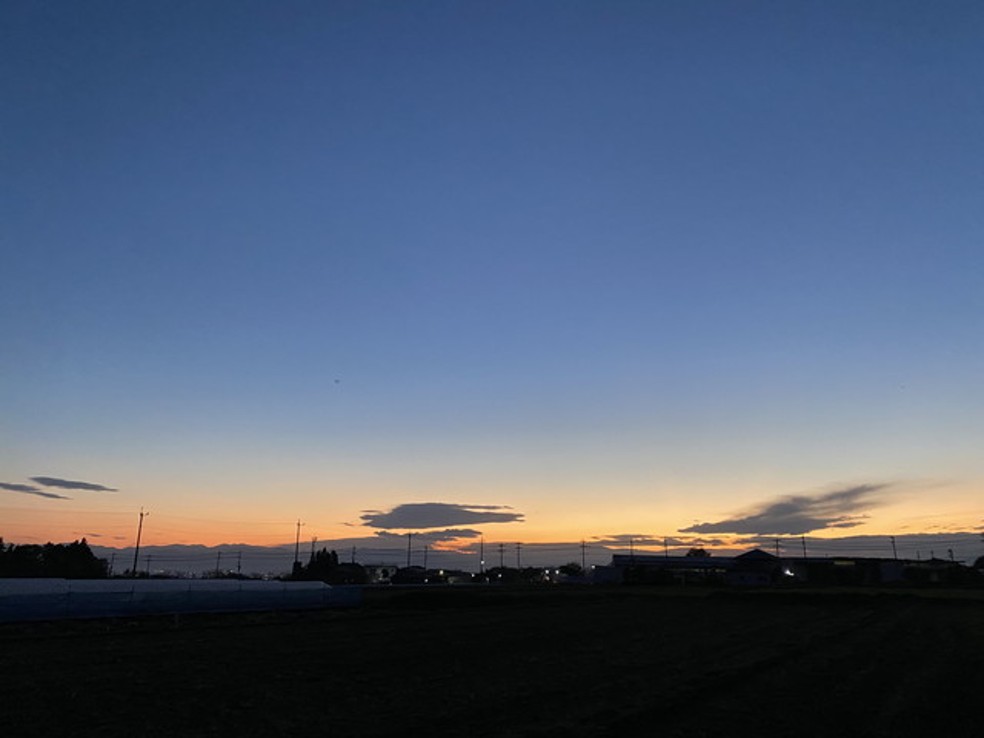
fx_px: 739
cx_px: 492
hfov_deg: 67.3
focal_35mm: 26
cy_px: 369
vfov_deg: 53.1
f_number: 1.8
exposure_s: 1/55
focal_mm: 4.25
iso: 500
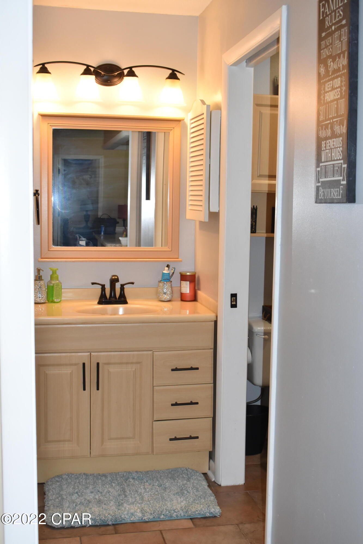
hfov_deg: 28.9
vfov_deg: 42.3
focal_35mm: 46
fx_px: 703
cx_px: 182
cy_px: 272
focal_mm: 31
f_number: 5.6
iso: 800
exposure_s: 1/125
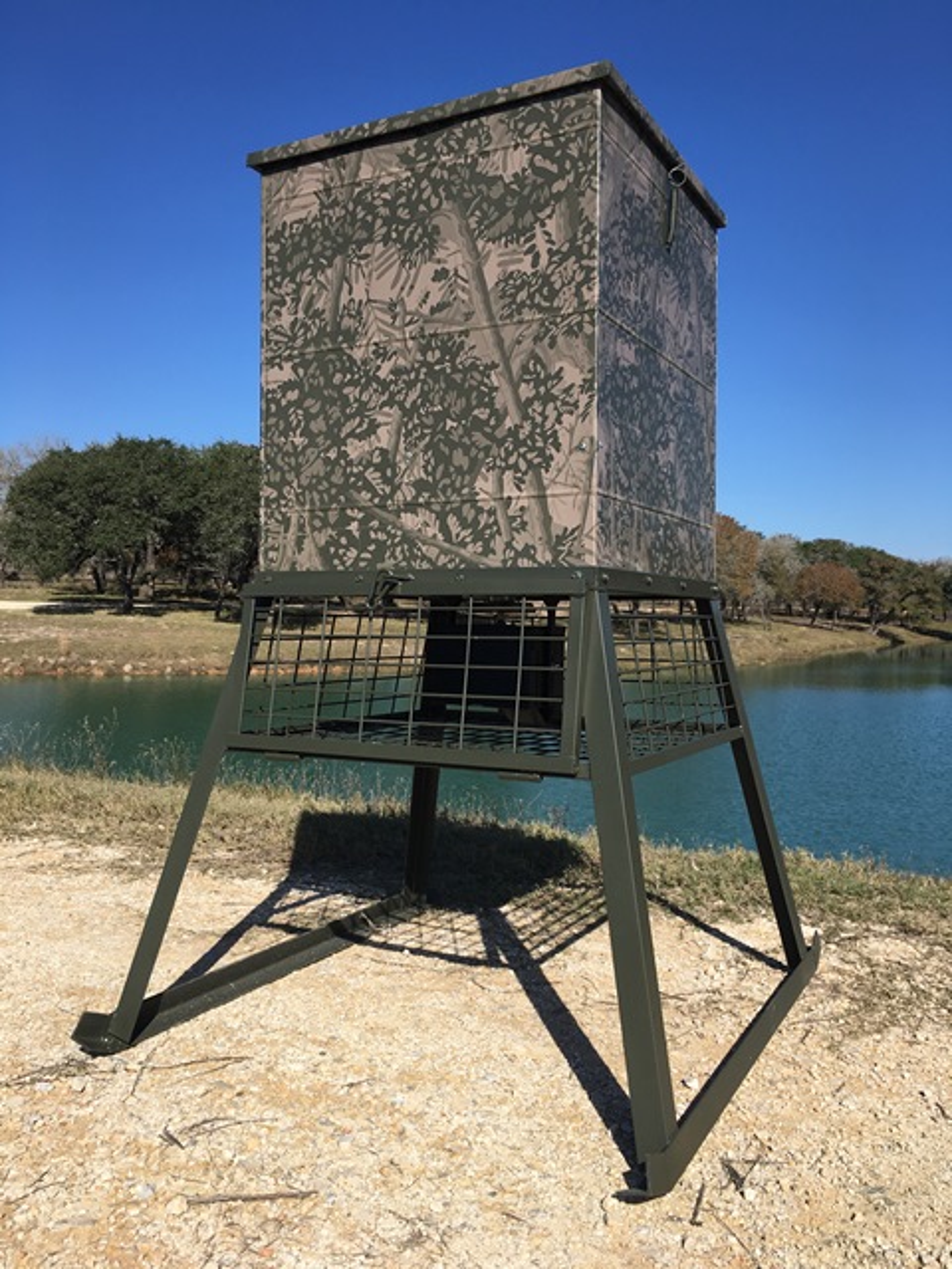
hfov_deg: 48.2
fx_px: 1063
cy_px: 634
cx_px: 476
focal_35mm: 29
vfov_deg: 61.7
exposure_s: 1/2198
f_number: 2.2
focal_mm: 4.15
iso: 25
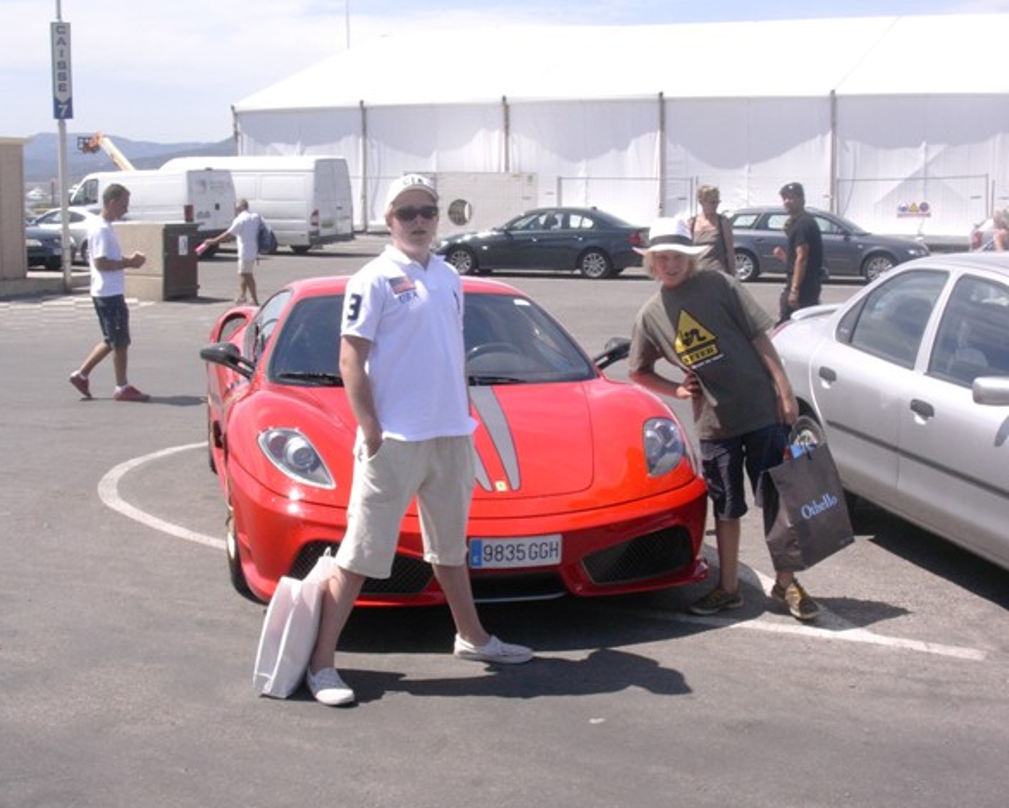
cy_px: 407
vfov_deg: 31.5
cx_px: 513
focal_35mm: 48
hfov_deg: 38.8
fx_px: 1434
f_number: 5.8
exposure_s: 1/264
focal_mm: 6.7
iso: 70
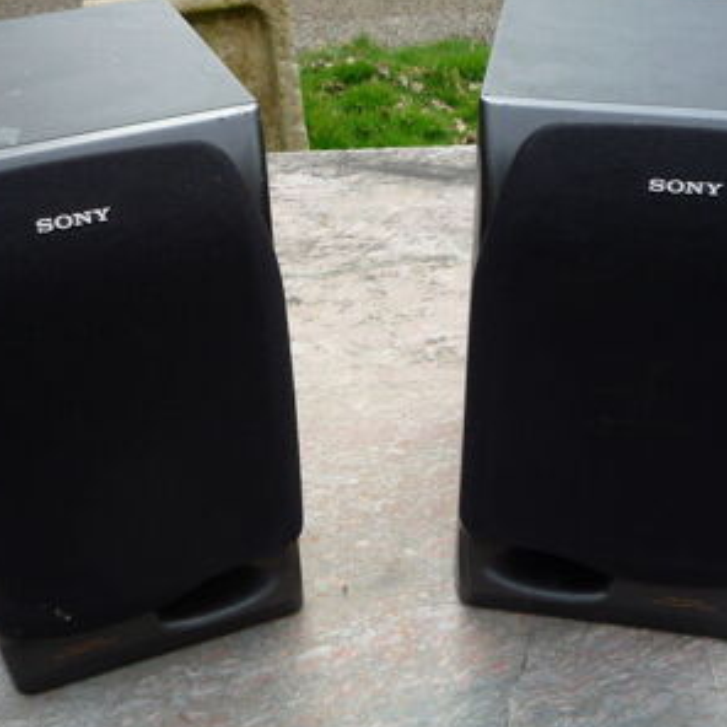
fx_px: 1022
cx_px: 359
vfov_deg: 39.1
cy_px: 391
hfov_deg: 39.2
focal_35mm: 43
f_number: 4
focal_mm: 5.2
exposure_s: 1/320
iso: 100
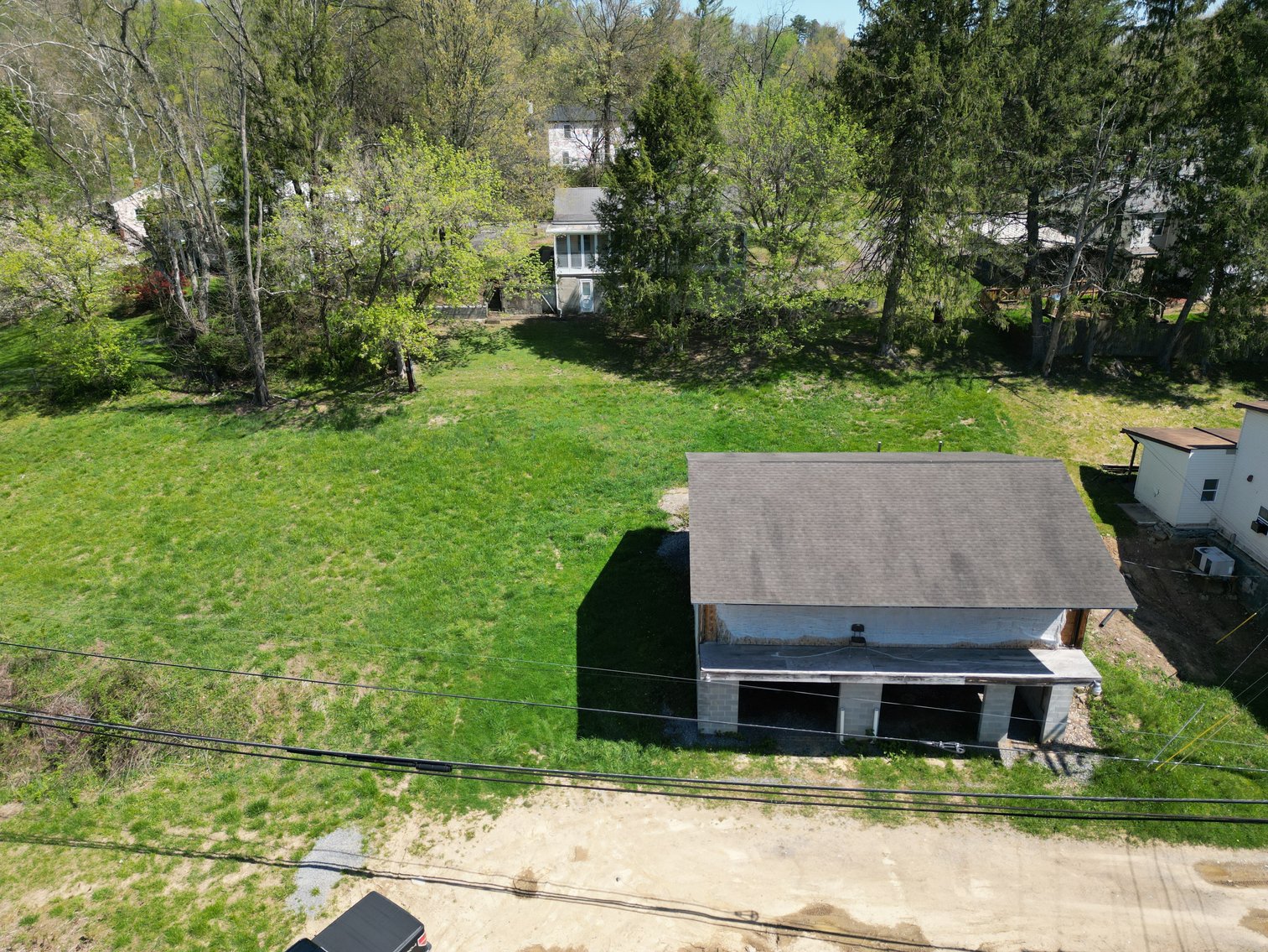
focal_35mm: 24
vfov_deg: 56.8
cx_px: 634
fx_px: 879
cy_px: 476
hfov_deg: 71.6
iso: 140
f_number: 1.7
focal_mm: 6.72
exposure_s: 1/2000
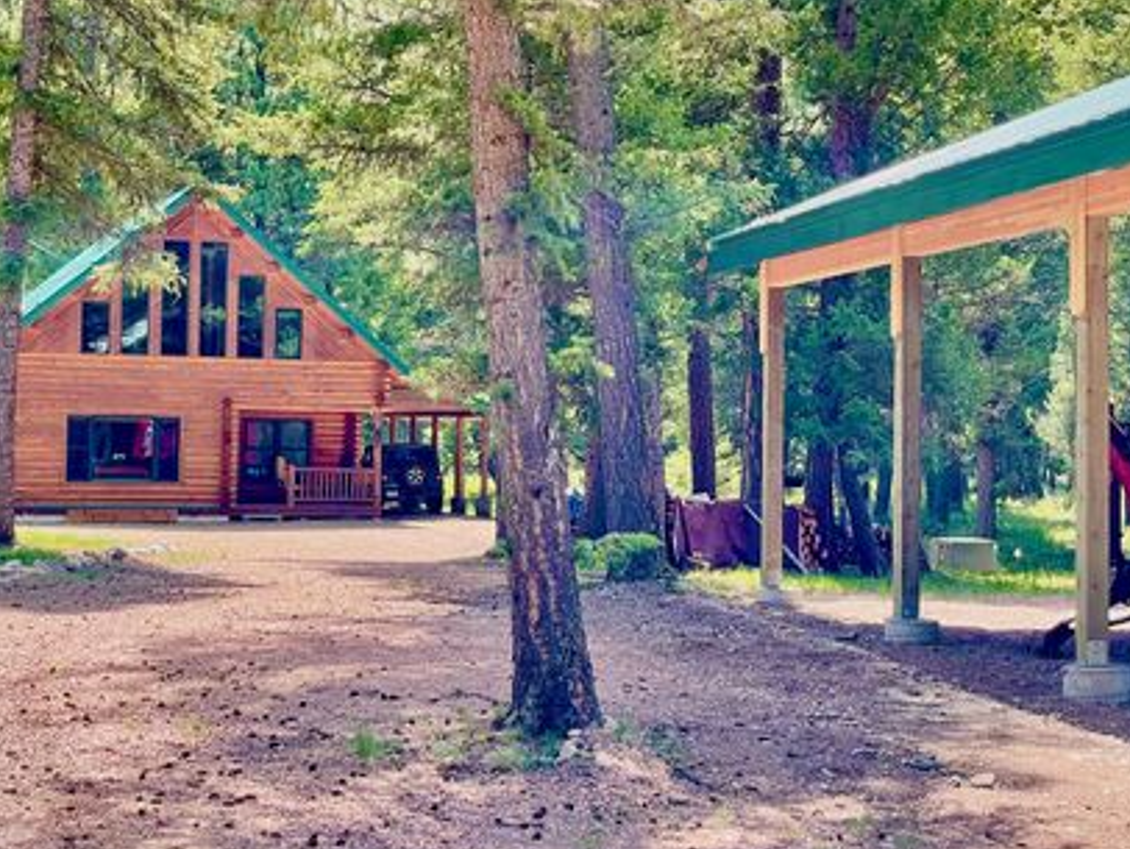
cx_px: 507
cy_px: 380
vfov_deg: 22.9
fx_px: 2090
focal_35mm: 64
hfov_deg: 30.2
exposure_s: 1/291
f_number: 2
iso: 25
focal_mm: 6
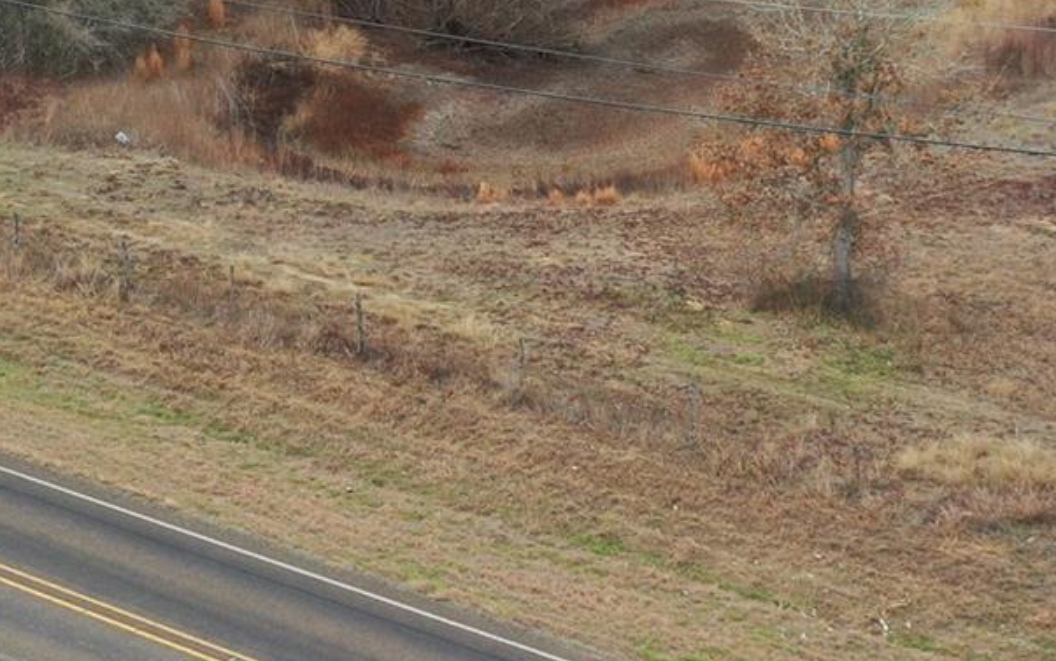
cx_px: 426
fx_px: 2793
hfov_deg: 21.4
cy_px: 20
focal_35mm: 97
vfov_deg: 13.3
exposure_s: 1/40
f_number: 3.2
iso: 100
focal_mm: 10.26
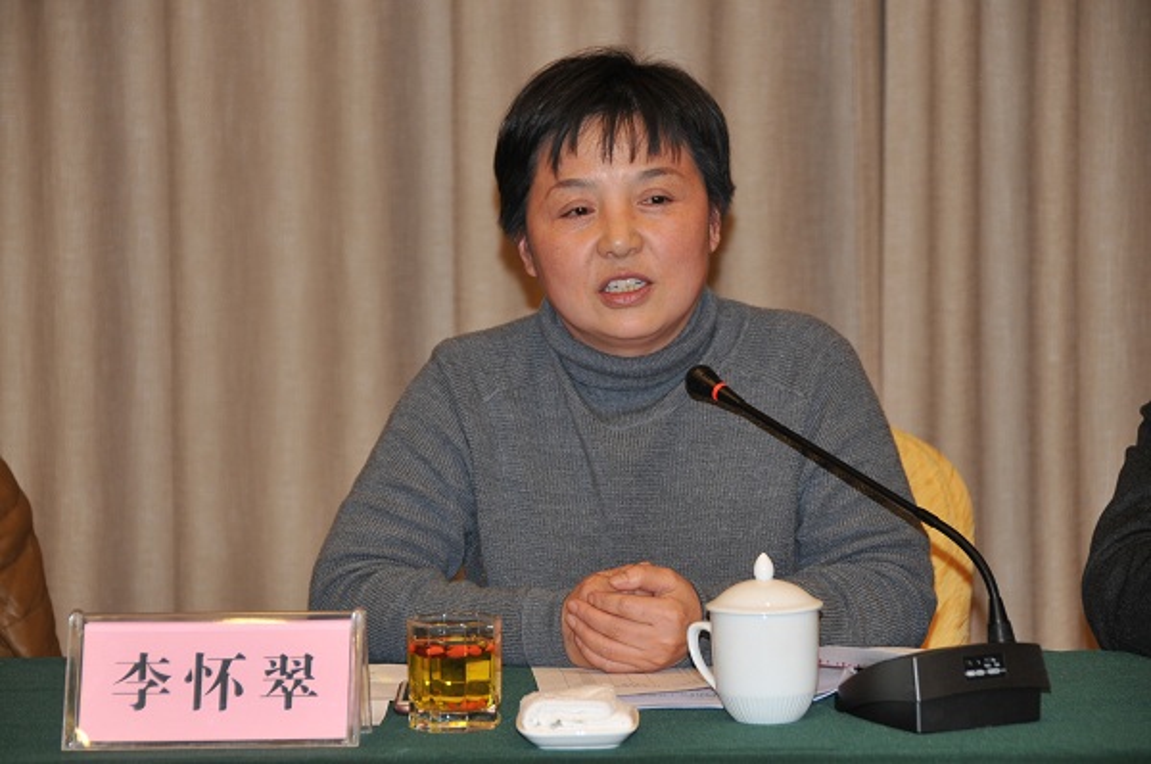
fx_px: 4309
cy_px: 382
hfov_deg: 15.2
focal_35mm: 135
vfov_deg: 10.1
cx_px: 576
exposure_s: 1/60
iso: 400
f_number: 5.3
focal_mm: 90
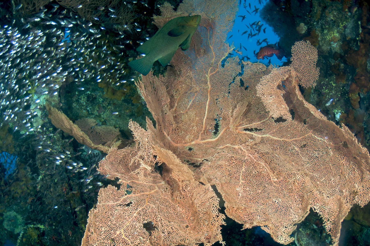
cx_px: 185
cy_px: 123
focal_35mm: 33
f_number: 11
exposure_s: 1/160
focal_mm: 22
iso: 200
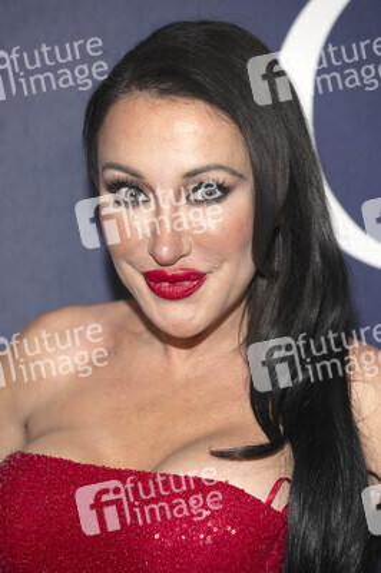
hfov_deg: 11.4
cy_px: 286
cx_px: 190
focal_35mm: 120
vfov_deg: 17.1
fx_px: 1908
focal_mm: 120
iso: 800
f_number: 5
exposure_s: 1/200
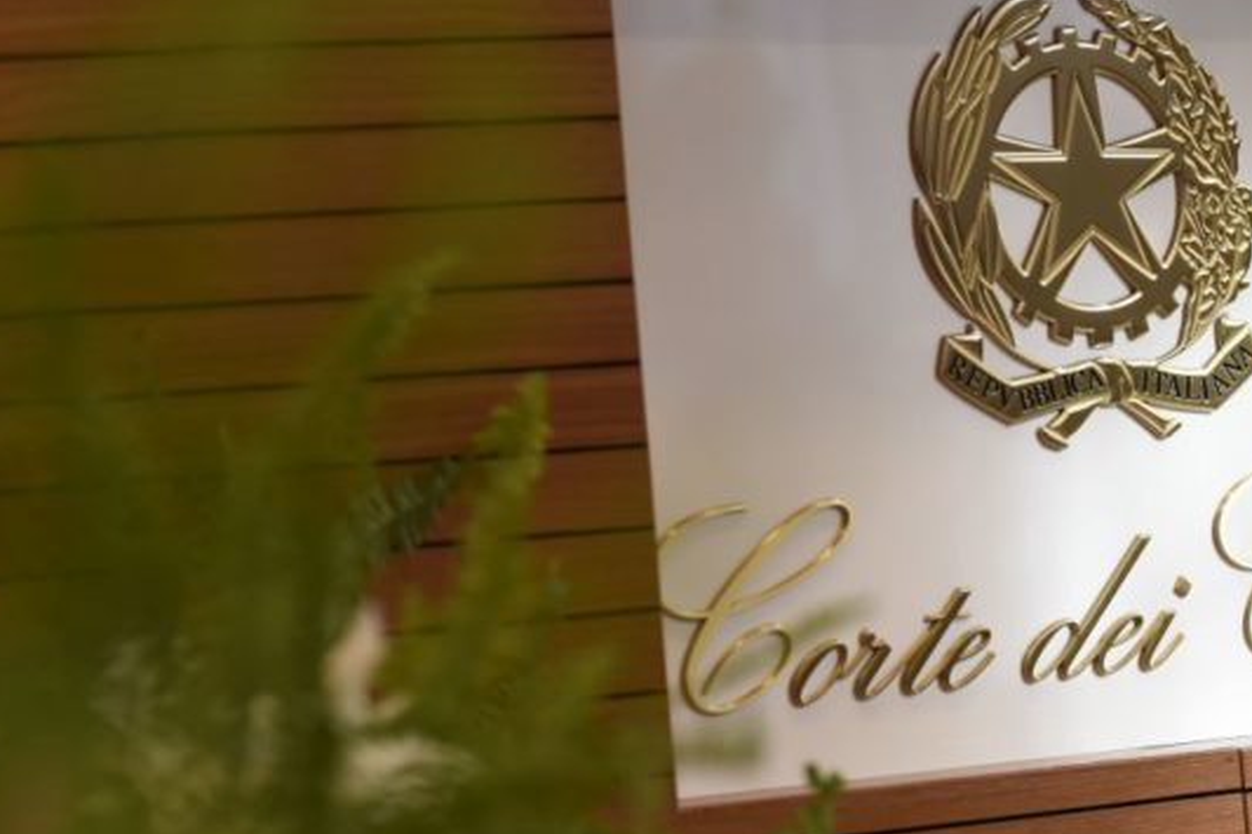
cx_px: 836
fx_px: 4311
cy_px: 432
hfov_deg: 16.5
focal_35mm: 124
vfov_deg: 11.0
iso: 3200
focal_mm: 86
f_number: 5.6
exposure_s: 1/250
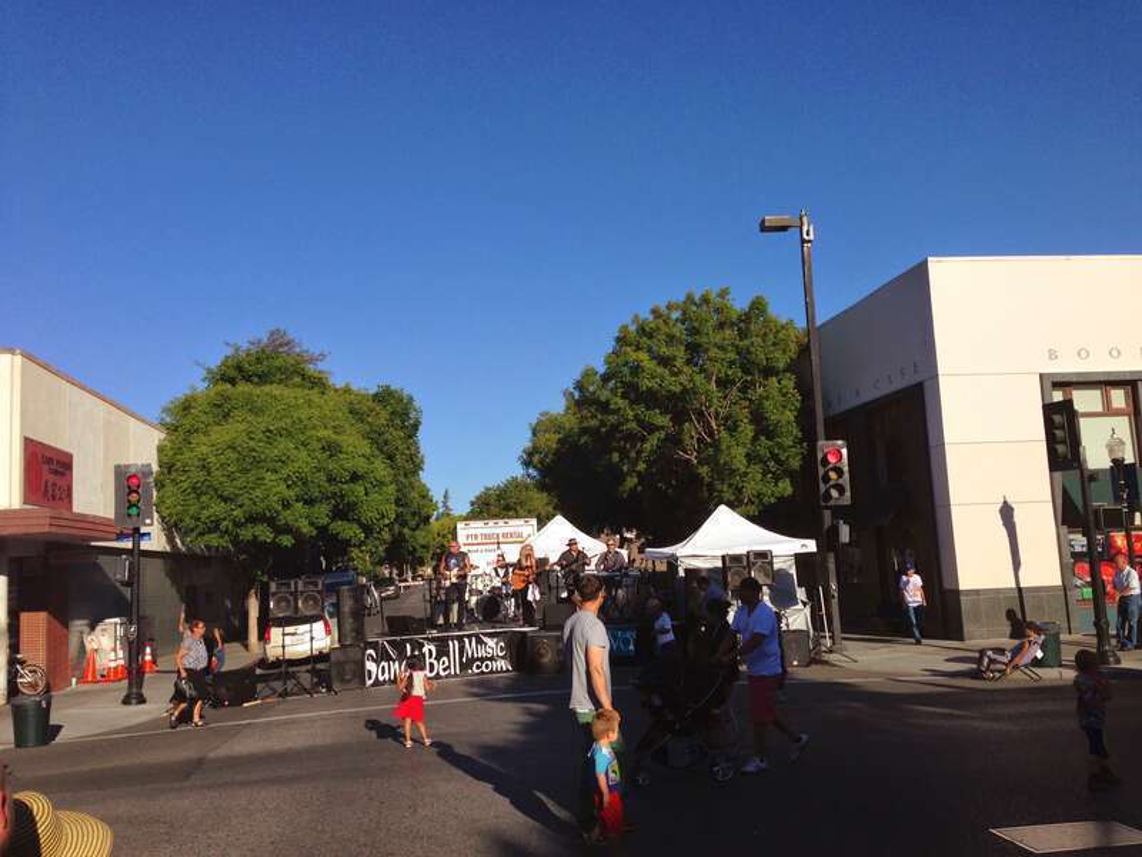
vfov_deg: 42.9
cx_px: 571
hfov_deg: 55.4
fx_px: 1089
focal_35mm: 33
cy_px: 428
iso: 50
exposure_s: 1/2262
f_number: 2.4
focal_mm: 4.12
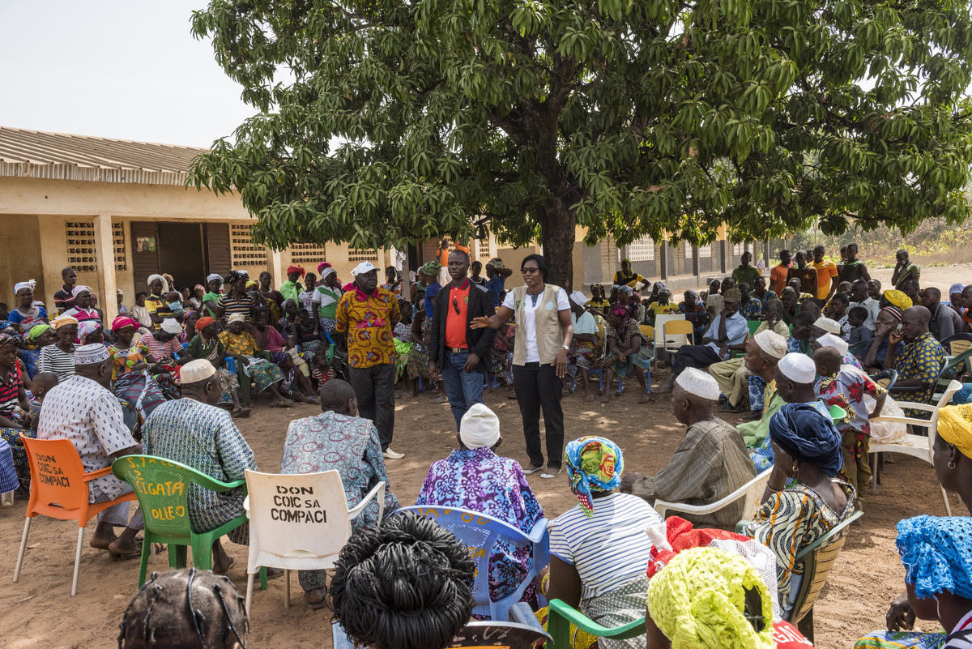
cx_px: 486
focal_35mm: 32
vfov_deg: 41.1
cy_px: 324
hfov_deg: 58.7
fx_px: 864
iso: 1000
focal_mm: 32
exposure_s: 1/640
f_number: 13
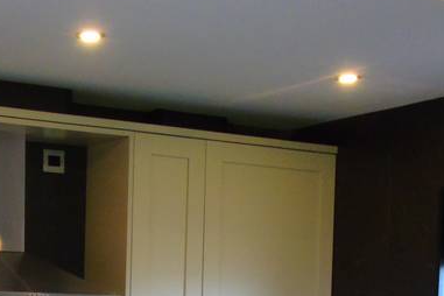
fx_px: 999
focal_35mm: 81
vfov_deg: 15.9
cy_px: 392
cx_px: 114
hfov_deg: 24.8
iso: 400
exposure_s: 1/25
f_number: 3.6
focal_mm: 5.2
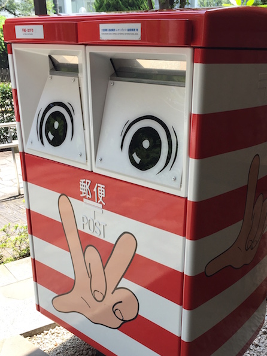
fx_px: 401
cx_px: 151
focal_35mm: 39
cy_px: 212
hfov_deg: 36.7
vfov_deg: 47.6
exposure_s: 1/353
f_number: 2.2
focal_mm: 4.15
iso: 32
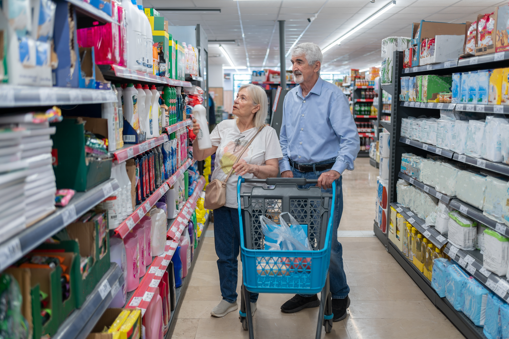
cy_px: 170
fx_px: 495
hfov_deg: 54.4
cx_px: 254
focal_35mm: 35
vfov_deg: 37.9
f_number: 1.8
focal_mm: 35
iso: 125
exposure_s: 1/80
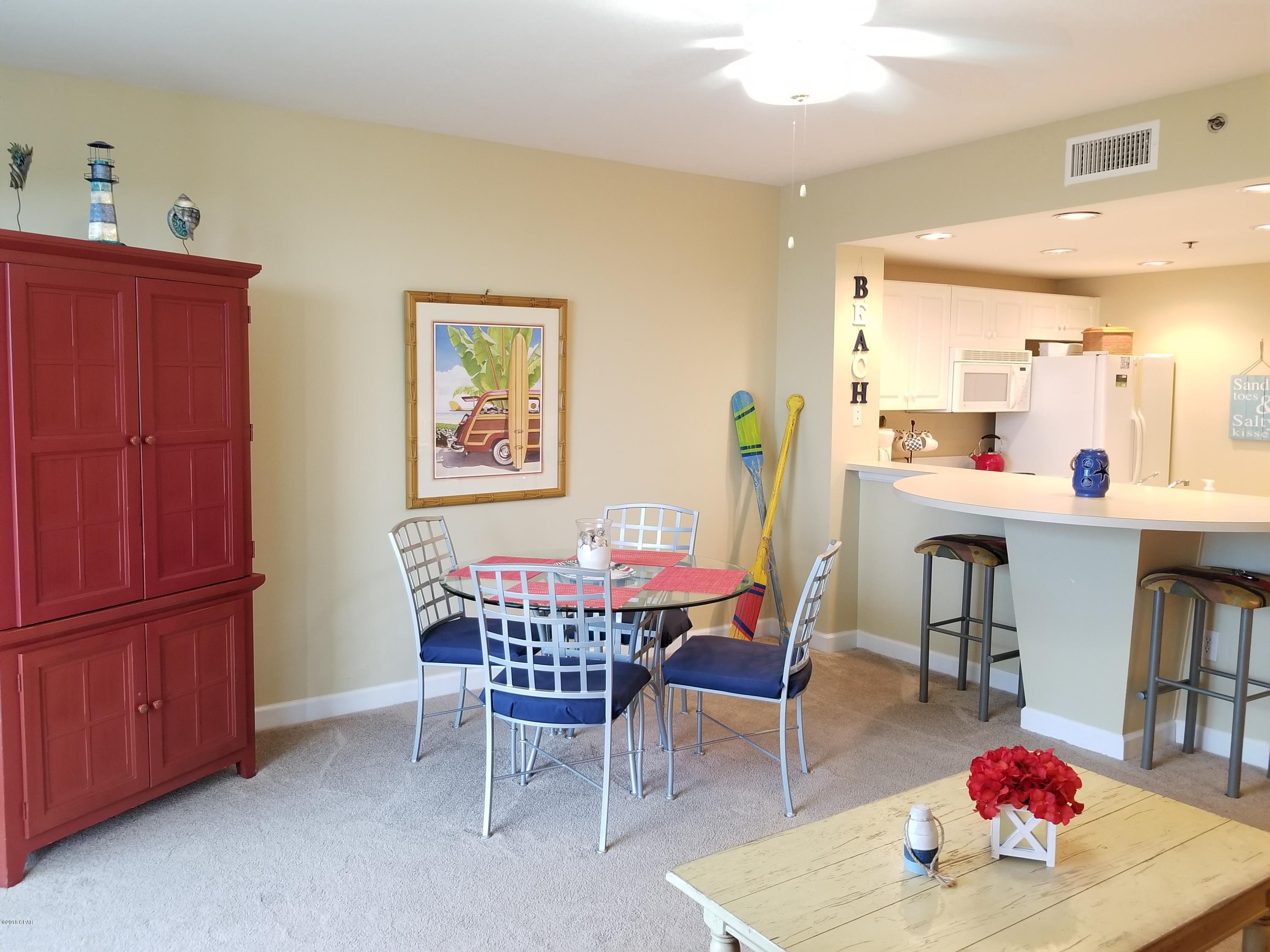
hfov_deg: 67.3
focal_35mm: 26
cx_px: 635
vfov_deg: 53.1
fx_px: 954
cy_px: 476
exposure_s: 1/30
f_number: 1.7
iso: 250
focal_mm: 4.25
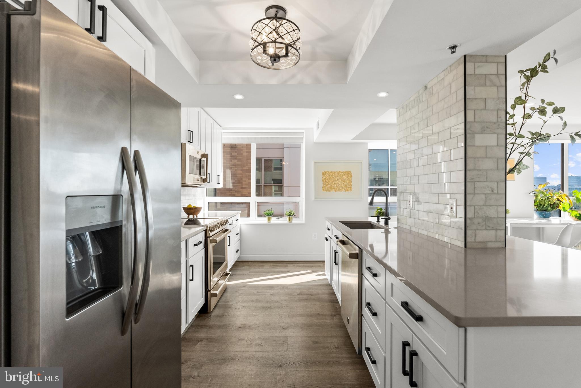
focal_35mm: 16
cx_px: 290
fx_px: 258
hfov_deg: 96.7
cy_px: 194
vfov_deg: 73.8
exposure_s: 1/25
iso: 400
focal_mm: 16
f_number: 7.1
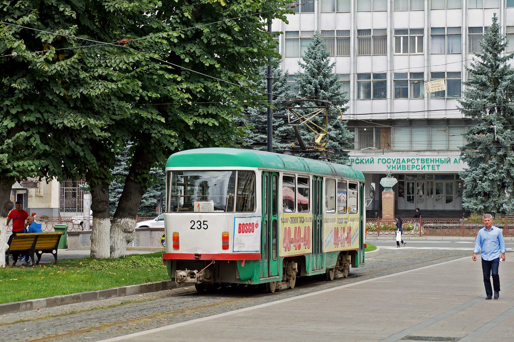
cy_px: 171
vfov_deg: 12.2
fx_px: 1606
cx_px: 257
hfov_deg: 18.2
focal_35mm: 112
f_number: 7.1
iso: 400
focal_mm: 75
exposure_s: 1/1000
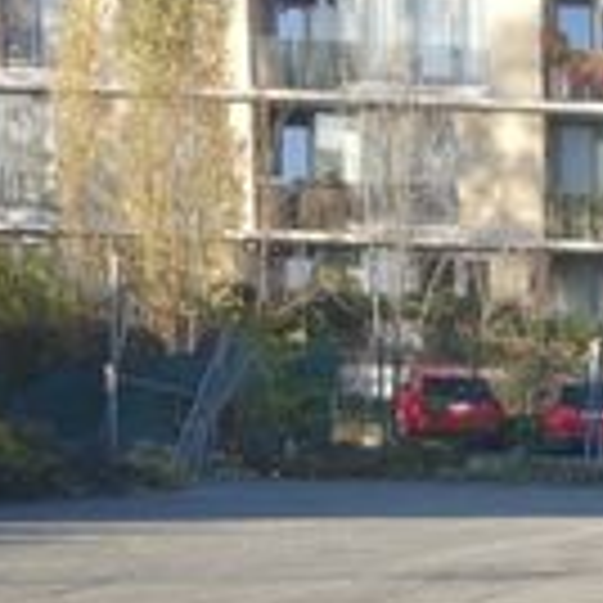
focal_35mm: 182
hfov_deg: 8.7
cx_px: 1467
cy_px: 1118
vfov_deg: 9.1
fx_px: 3587
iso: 125
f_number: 5.6
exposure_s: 1/125
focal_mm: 10.4
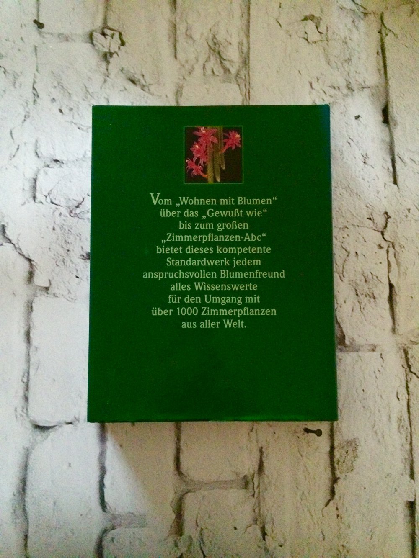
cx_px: 210
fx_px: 468
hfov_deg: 48.2
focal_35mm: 29
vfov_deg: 61.7
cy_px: 279
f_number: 2.2
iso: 800
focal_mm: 4.15
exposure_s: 1/17
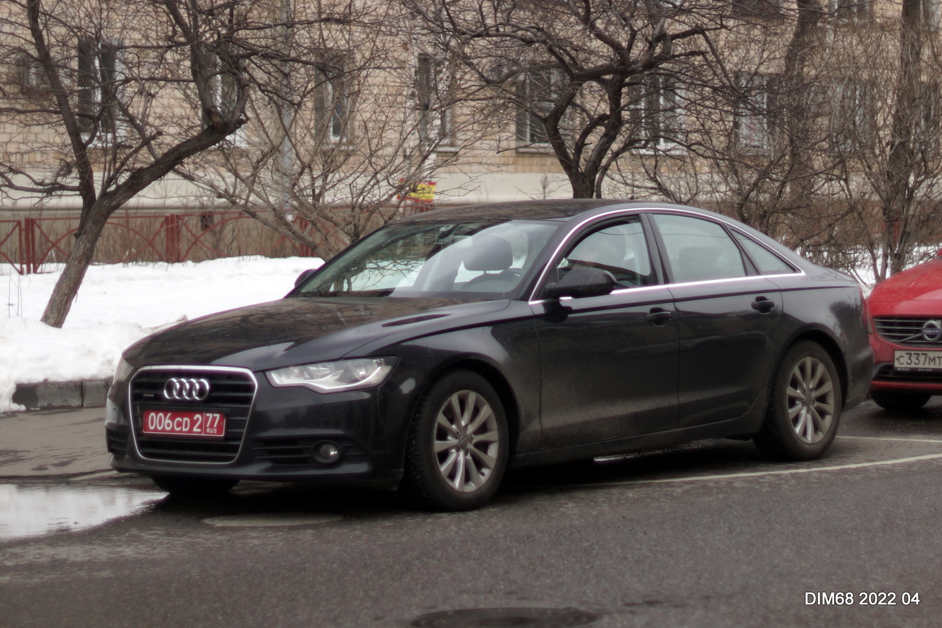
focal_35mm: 50
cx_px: 471
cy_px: 314
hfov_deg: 39.6
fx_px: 1309
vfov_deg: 27.0
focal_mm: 50
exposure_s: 1/2000
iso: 100
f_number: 1.4
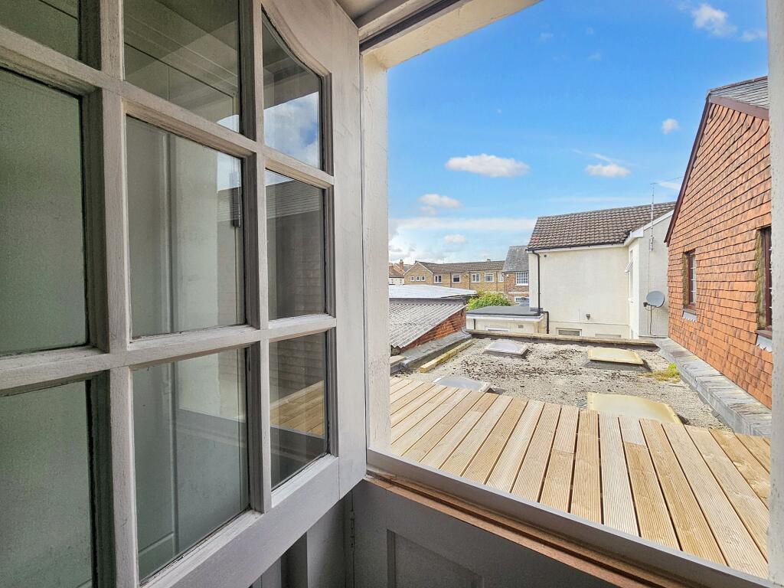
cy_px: 294
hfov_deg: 106.2
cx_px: 392
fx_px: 294
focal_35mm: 13
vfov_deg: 89.9
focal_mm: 2.2
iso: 50
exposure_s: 1/986
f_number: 2.2
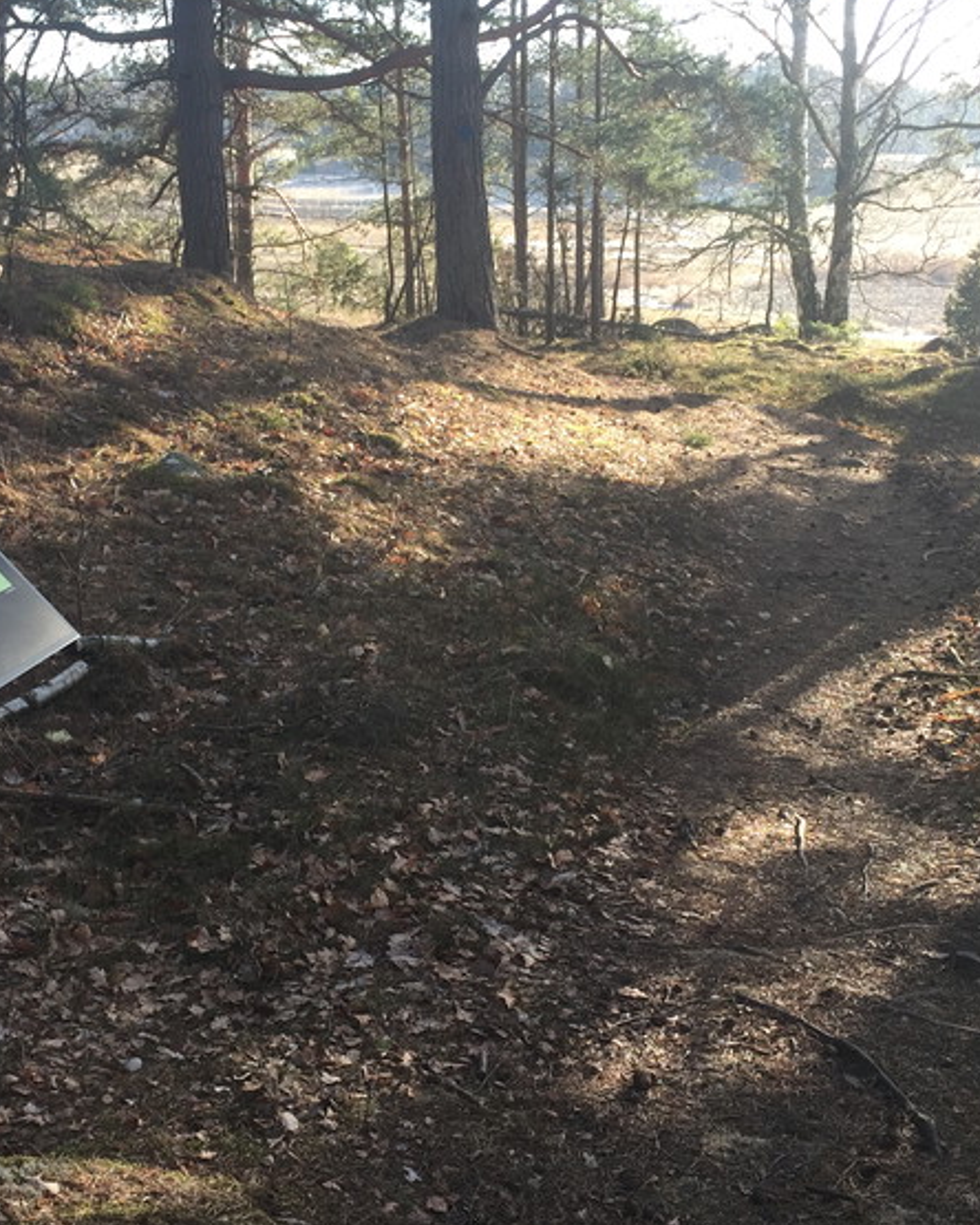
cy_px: 638
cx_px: 338
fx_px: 1777
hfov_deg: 30.6
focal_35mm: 49
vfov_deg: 38.0
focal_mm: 4.15
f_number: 2.2
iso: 32
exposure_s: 1/159
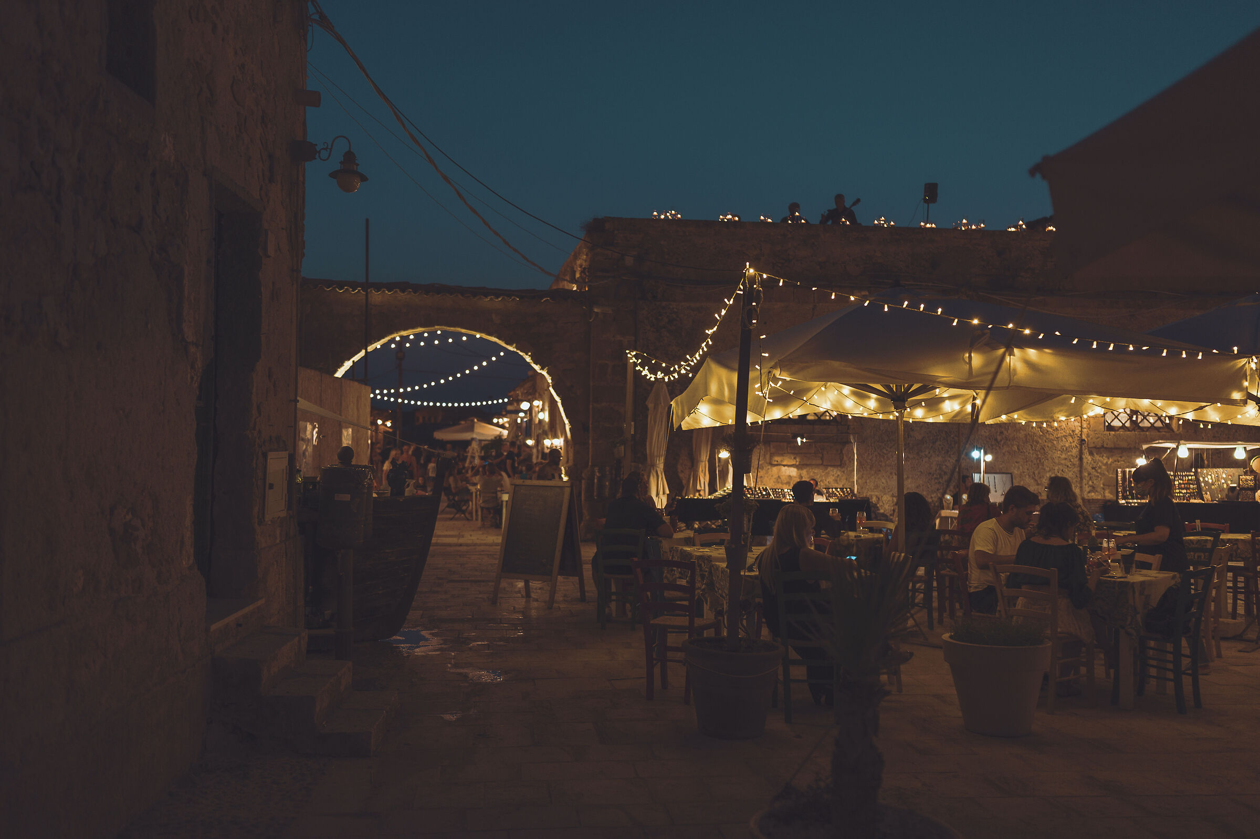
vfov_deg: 37.8
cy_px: 420
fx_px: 1224
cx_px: 630
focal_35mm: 35
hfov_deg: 54.5
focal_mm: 35
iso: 1600
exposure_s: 1/160
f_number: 2
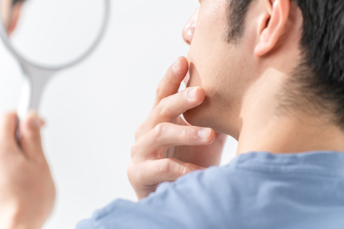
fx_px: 1720
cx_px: 172
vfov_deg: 7.6
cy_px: 114
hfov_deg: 11.4
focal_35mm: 180
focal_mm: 180
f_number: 3.5
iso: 200
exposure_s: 1/200
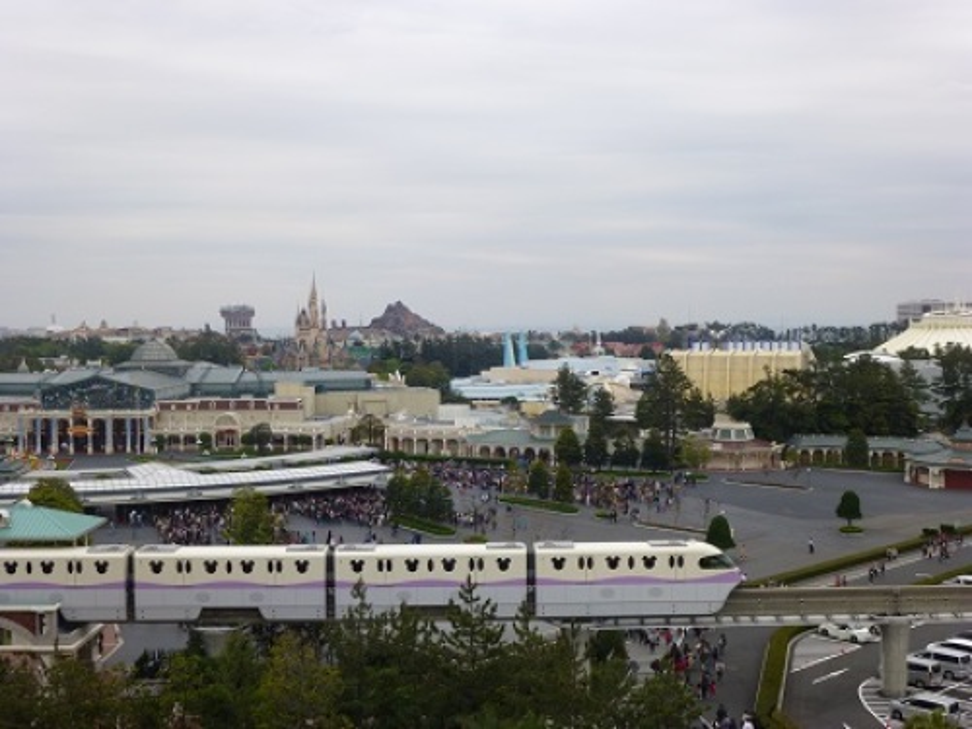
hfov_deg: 45.8
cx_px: 486
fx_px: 1151
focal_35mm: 41
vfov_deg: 35.1
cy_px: 364
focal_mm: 7.4
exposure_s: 1/125
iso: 100
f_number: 3.8
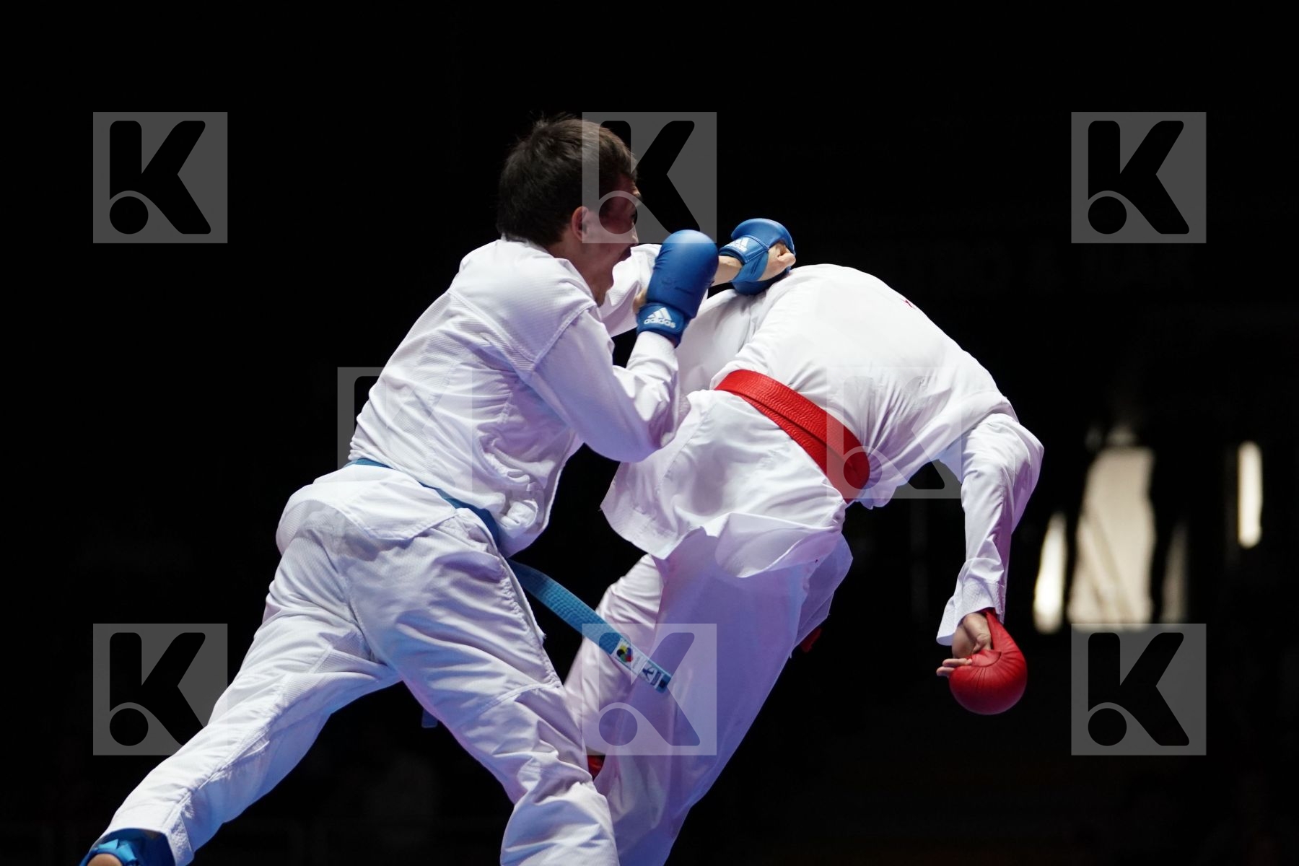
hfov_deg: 11.0
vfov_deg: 7.3
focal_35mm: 187
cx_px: 650
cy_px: 433
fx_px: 6747
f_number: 2.8
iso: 3200
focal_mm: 125
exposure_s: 1/1000
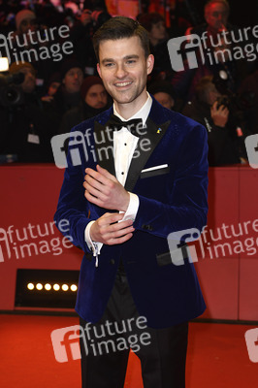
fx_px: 754
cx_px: 129
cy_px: 194
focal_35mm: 70
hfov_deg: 19.4
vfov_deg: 28.9
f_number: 4.5
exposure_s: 1/640
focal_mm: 70
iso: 800
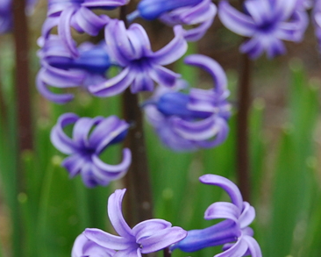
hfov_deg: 10.7
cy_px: 232
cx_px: 173
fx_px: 1720
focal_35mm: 181
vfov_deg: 8.5
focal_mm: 46
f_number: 5.6
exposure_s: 1/125
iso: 320
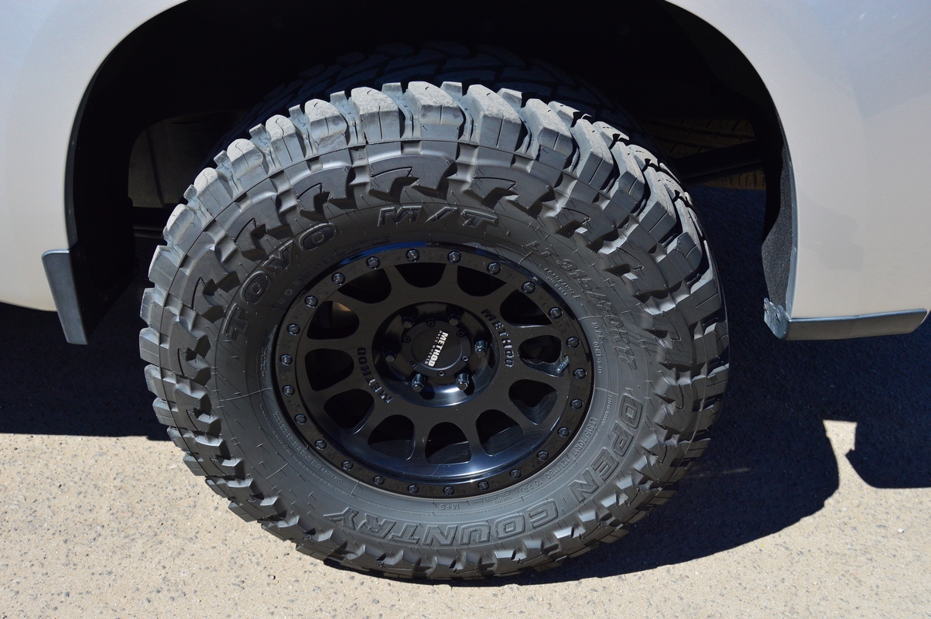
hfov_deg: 49.6
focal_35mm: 39
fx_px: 1008
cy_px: 310
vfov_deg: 34.2
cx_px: 466
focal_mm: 26
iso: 400
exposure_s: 1/1250
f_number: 7.1
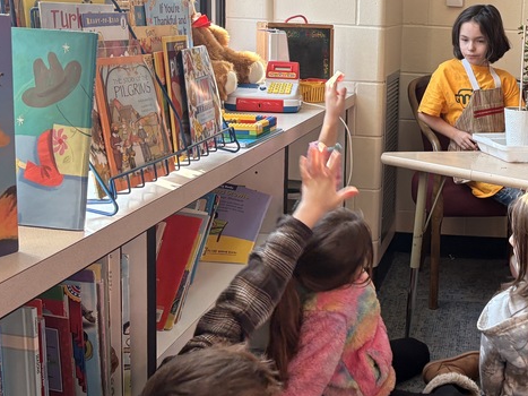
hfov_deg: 31.8
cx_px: 499
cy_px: 145
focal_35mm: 57
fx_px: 869
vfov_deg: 25.6
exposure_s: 1/60
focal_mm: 5.96
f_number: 1.6
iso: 100
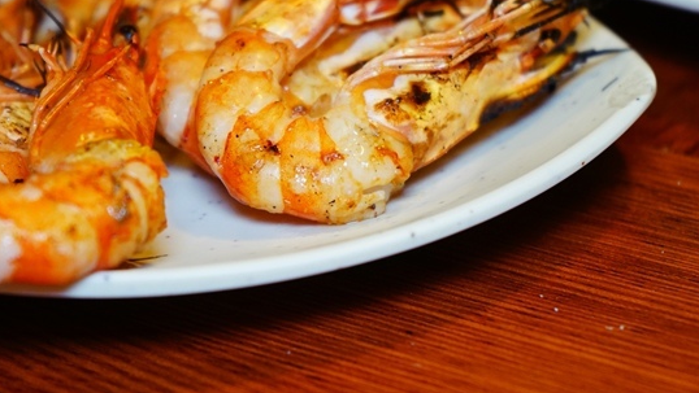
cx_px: 365
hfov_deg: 19.6
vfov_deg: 11.1
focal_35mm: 109
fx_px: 2021
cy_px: 121
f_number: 5.6
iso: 1600
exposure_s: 1/80
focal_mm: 70
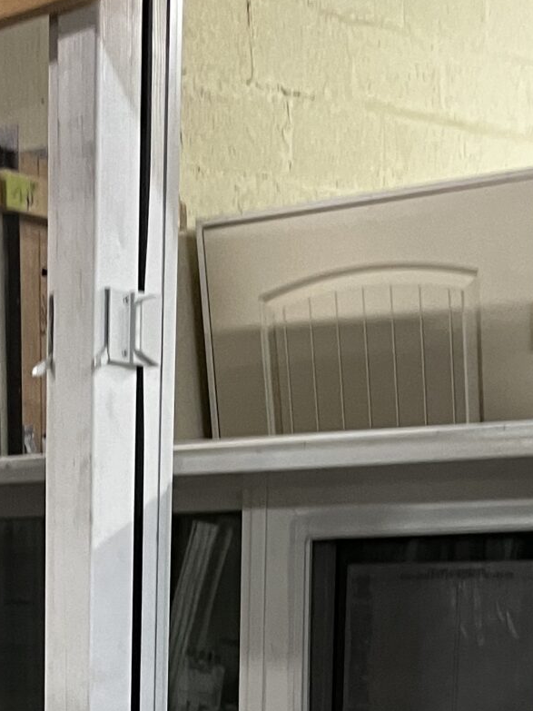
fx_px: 1746
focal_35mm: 85
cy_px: 1010
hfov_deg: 17.4
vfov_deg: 20.3
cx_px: 280
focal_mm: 5.1
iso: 250
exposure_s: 1/60
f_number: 1.6
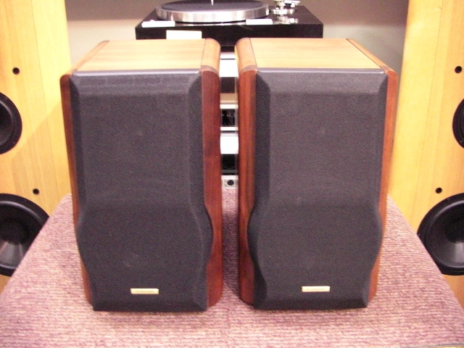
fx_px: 509
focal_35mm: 38
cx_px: 232
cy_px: 174
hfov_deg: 49.0
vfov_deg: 37.7
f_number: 3.4
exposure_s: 1/25
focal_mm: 6.3
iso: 800
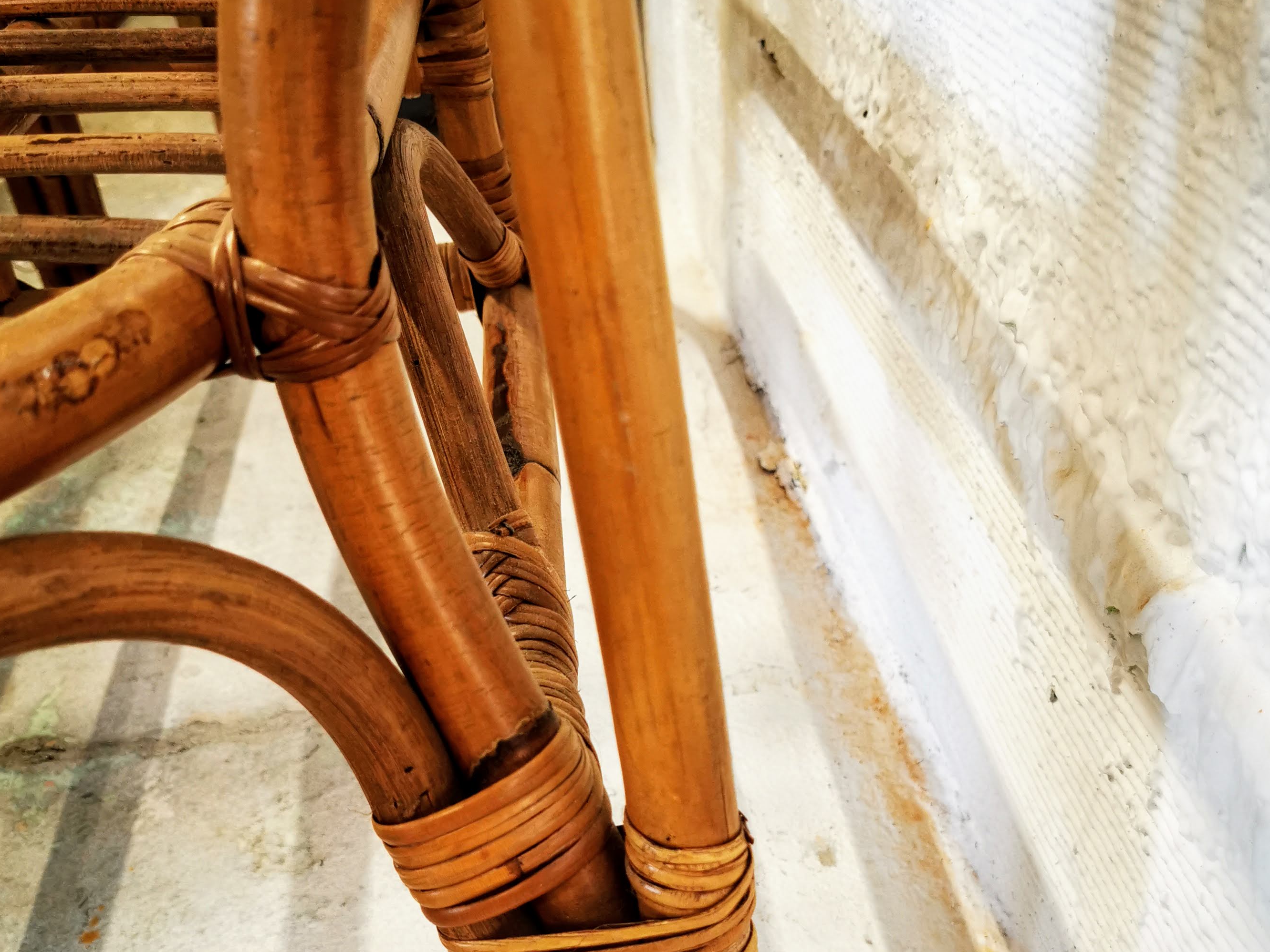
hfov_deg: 50.1
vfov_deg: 37.6
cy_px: 728
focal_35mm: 37
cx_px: 635
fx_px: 1358
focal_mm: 5.56
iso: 160
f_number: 1.6
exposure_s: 1/50
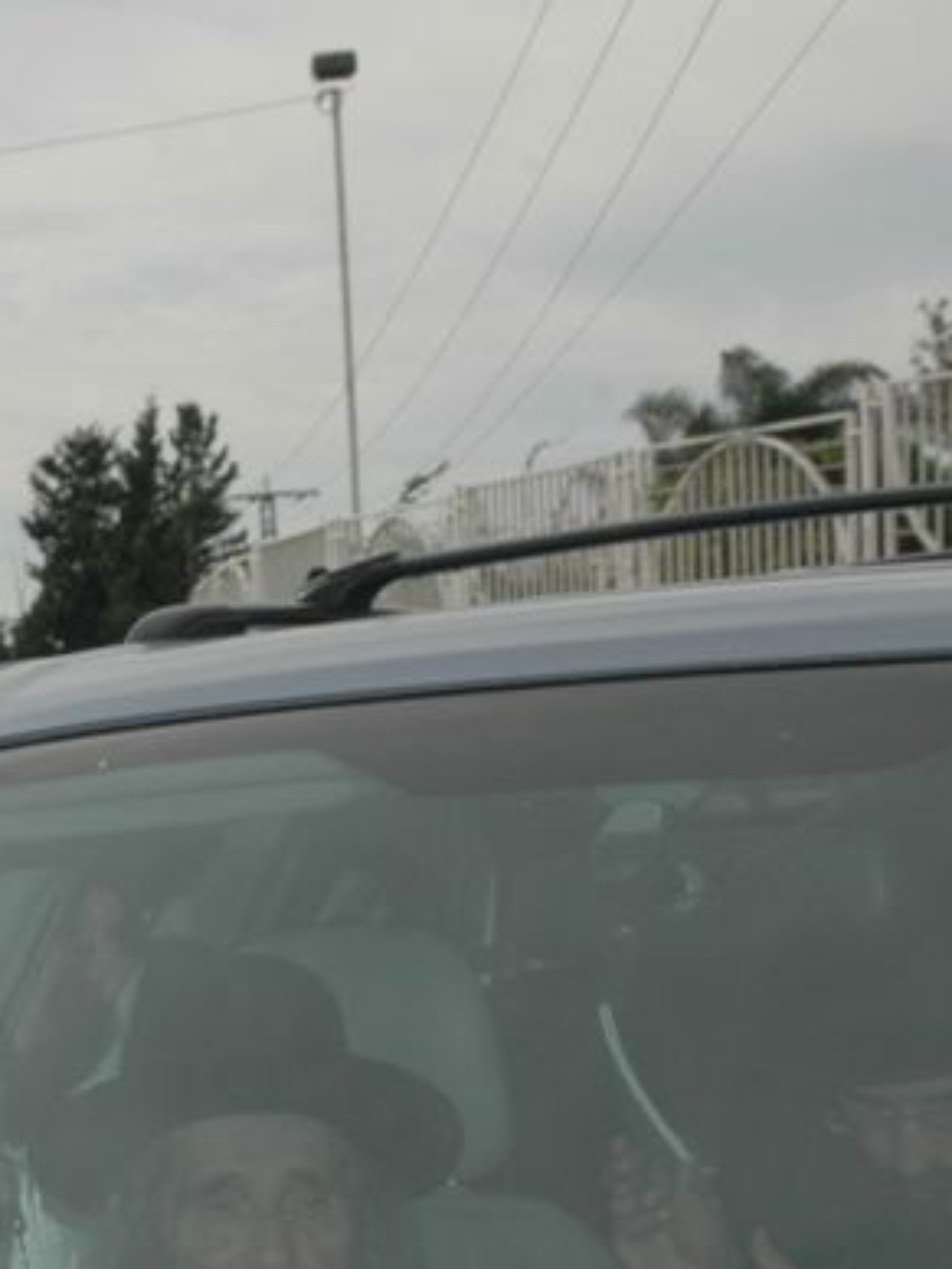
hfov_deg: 9.6
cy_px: 1052
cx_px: -190
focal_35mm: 152
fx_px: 5574
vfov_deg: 12.9
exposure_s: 1/500
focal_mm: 40
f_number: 13
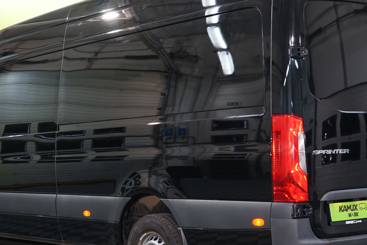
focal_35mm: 72
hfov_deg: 28.1
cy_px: 121
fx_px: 734
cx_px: 186
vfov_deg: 18.9
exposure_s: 1/25
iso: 1000
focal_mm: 43
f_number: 5.6
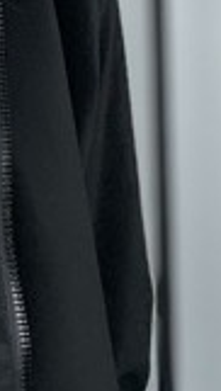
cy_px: -454
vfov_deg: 11.6
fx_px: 1682
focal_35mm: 162
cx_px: -301
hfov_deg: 7.1
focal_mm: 2.69
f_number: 1.9
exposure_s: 1/60
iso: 125
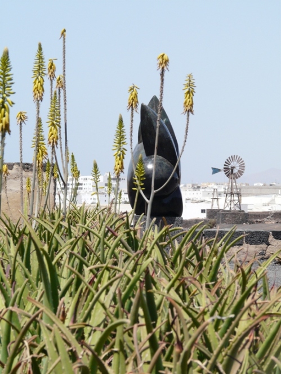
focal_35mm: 175
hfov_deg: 8.5
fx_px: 1894
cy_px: 187
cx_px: 140
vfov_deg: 11.3
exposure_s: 1/500
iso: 100
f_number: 5.6
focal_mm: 28.8
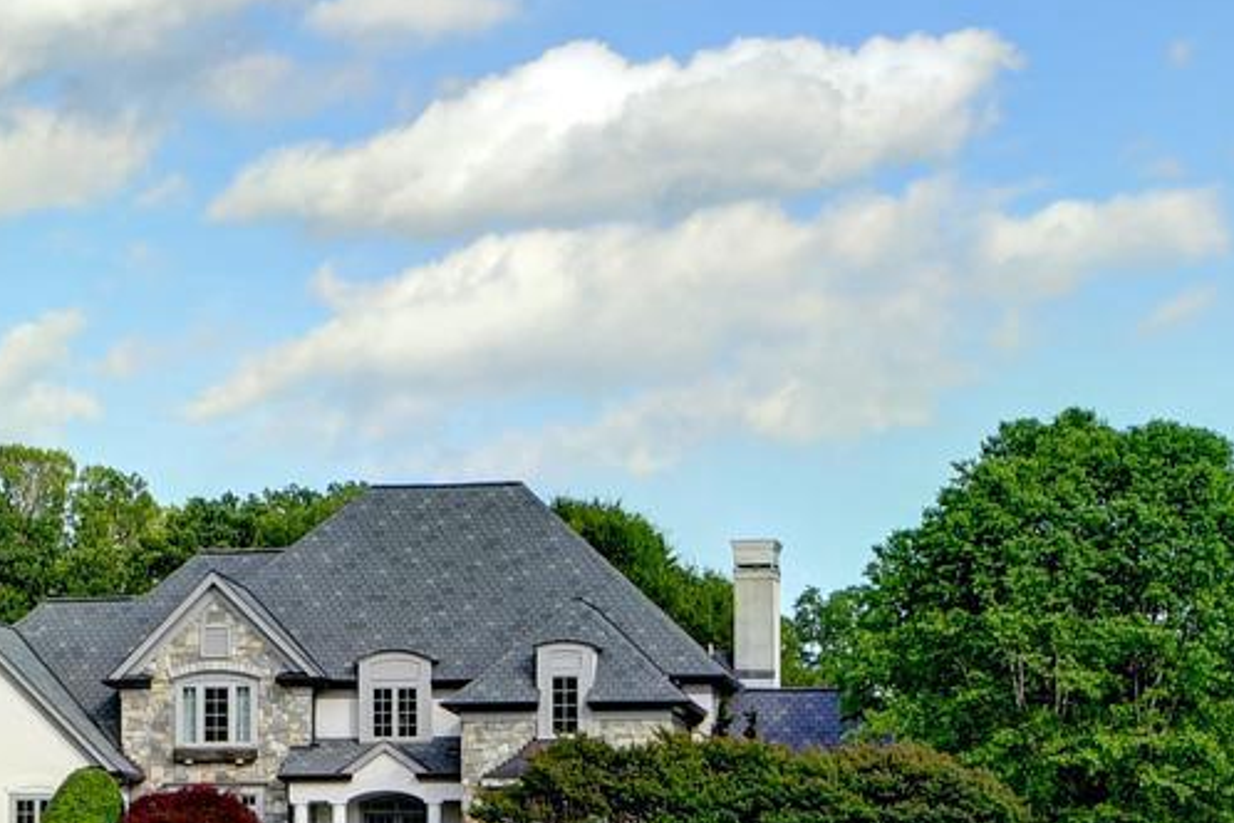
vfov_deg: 9.3
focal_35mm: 148
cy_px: 651
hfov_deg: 12.9
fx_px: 5073
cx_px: -805
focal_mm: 24
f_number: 10
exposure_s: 1/200
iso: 200
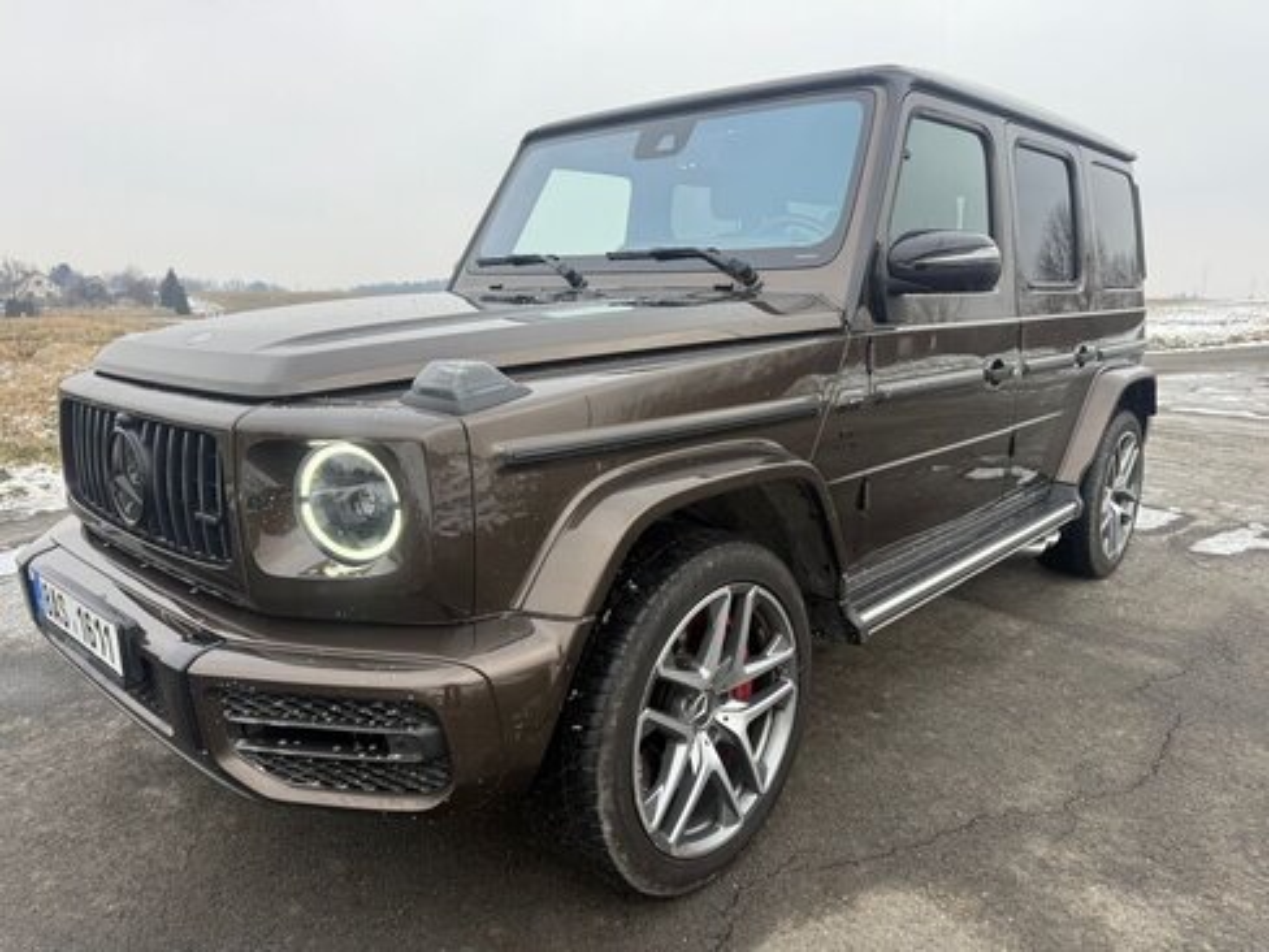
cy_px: 476
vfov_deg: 56.8
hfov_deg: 71.6
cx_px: 634
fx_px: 880
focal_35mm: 24
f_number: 1.78
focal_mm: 6.76
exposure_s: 1/563
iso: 100
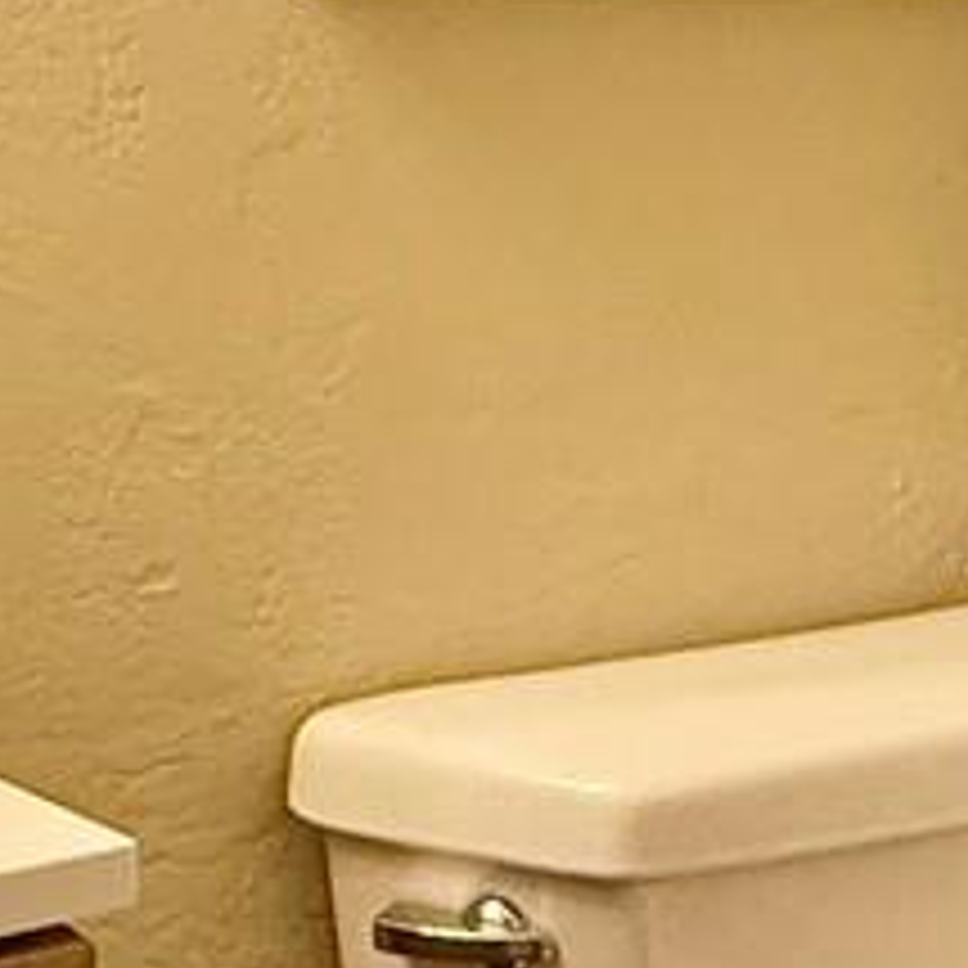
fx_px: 2911
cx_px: 720
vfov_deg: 18.5
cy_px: 50
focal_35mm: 92
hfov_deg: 18.8
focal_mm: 2.22
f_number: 2.2
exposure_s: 1/60
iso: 320
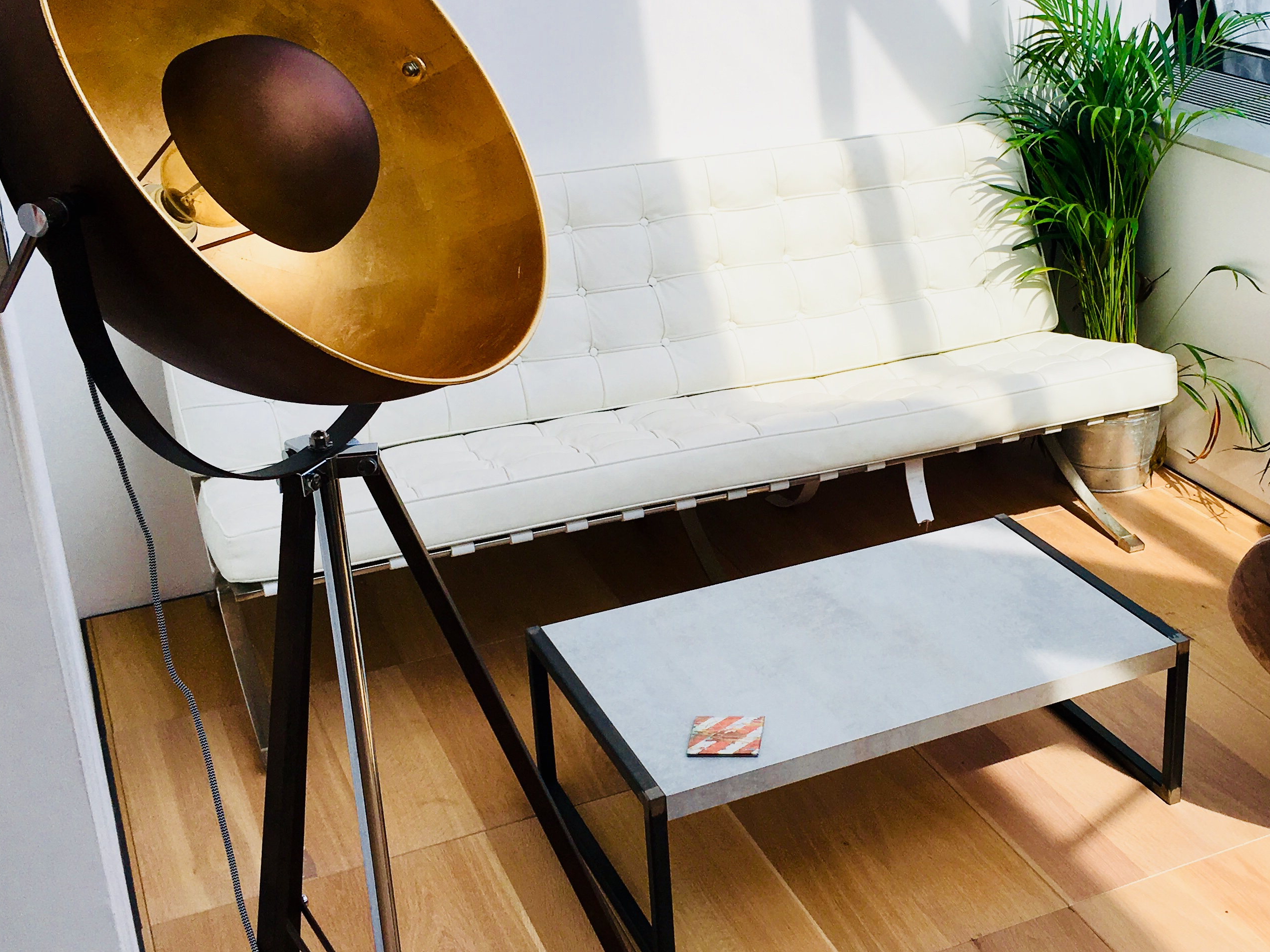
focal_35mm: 46
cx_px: 907
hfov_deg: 40.4
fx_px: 1687
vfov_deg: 31.5
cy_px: 427
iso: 25
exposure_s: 1/668
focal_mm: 4.15
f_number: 2.2
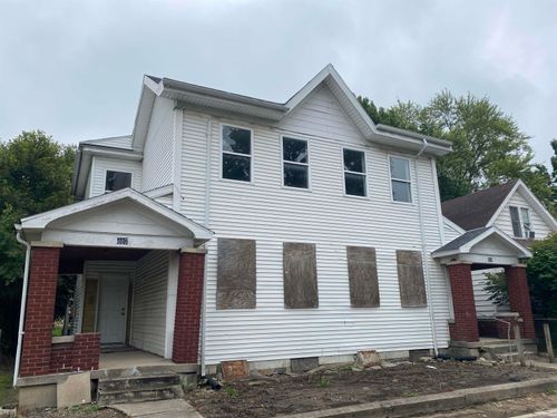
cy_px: 209
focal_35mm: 26
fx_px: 418
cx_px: 278
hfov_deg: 67.3
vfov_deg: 53.1
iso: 32
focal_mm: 4.25
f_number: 1.8
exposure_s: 1/1245
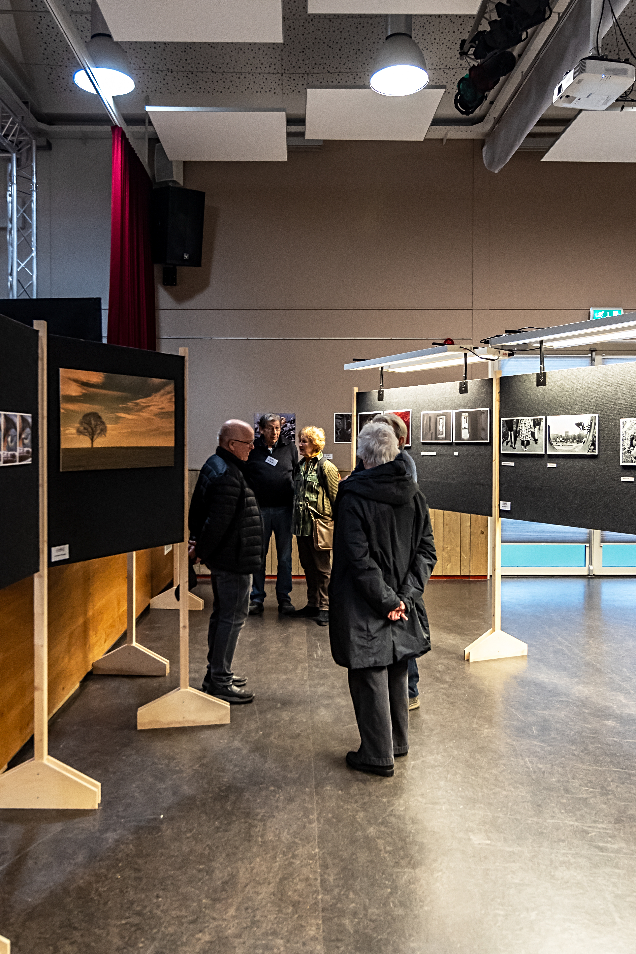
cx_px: 318
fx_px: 768
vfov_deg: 63.7
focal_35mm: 29
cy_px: 477
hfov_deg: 45.0
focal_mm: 19
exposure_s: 1/50
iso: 1250
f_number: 4.5
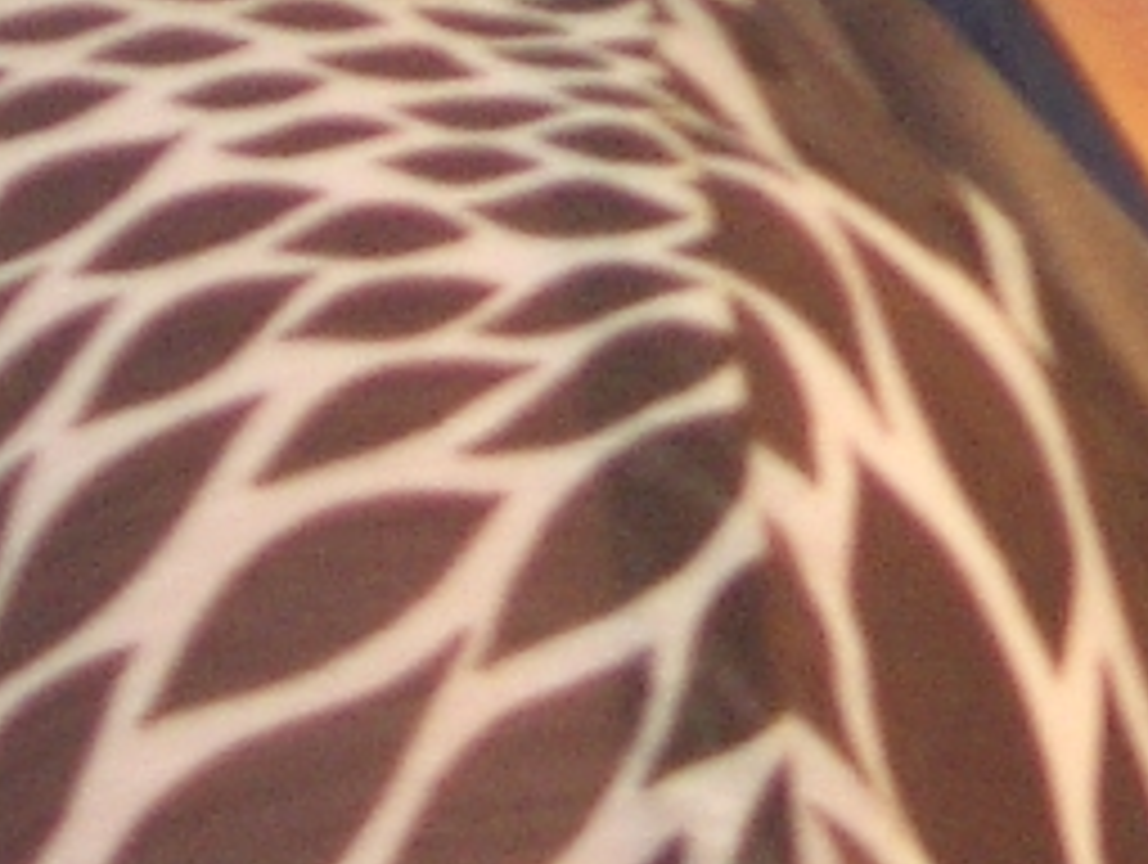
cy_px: -1822
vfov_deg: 4.6
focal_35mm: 307
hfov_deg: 6.4
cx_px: 1783
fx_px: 10196
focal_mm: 8.2
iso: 100
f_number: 3.1
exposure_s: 1/125
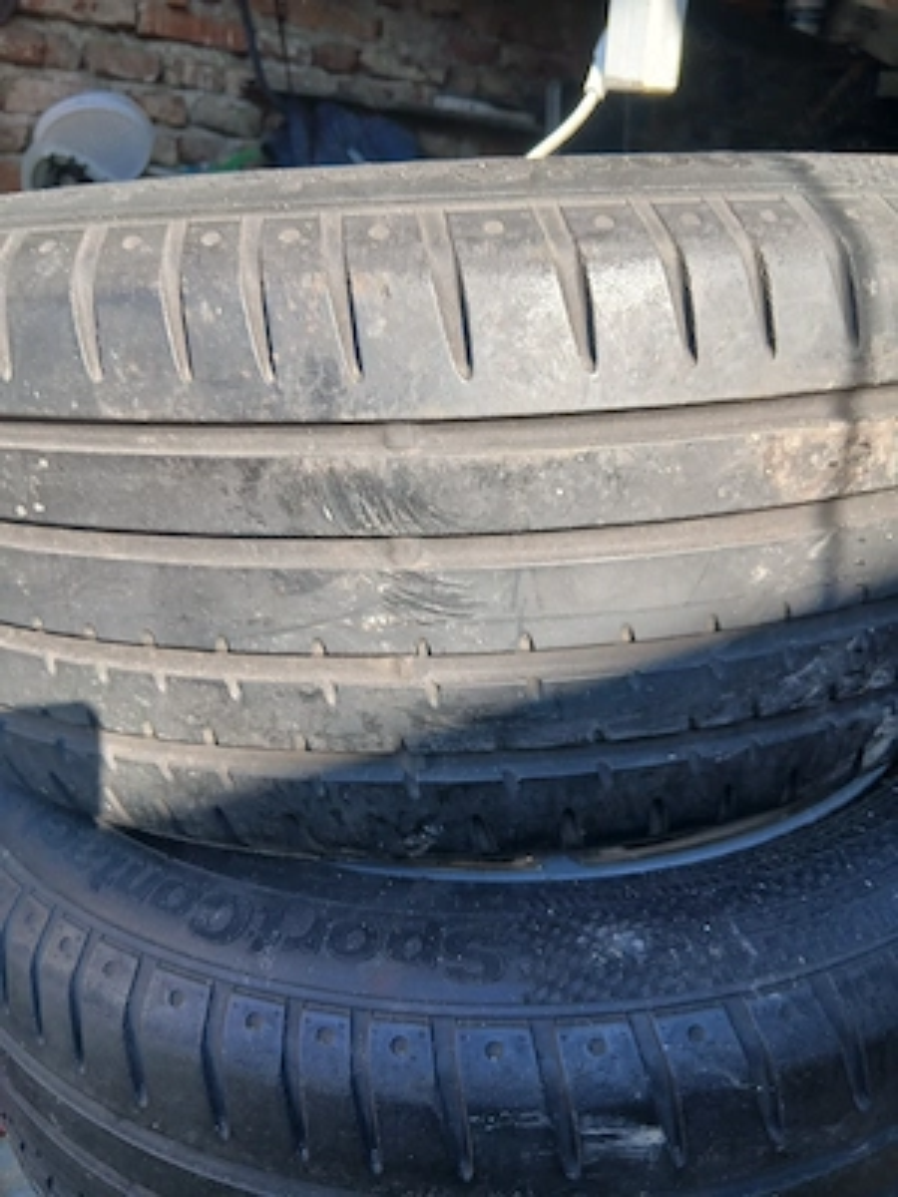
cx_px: 449
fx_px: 899
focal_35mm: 26
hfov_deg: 53.1
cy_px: 598
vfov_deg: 67.3
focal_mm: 3.98
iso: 25
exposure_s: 1/101
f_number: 1.8
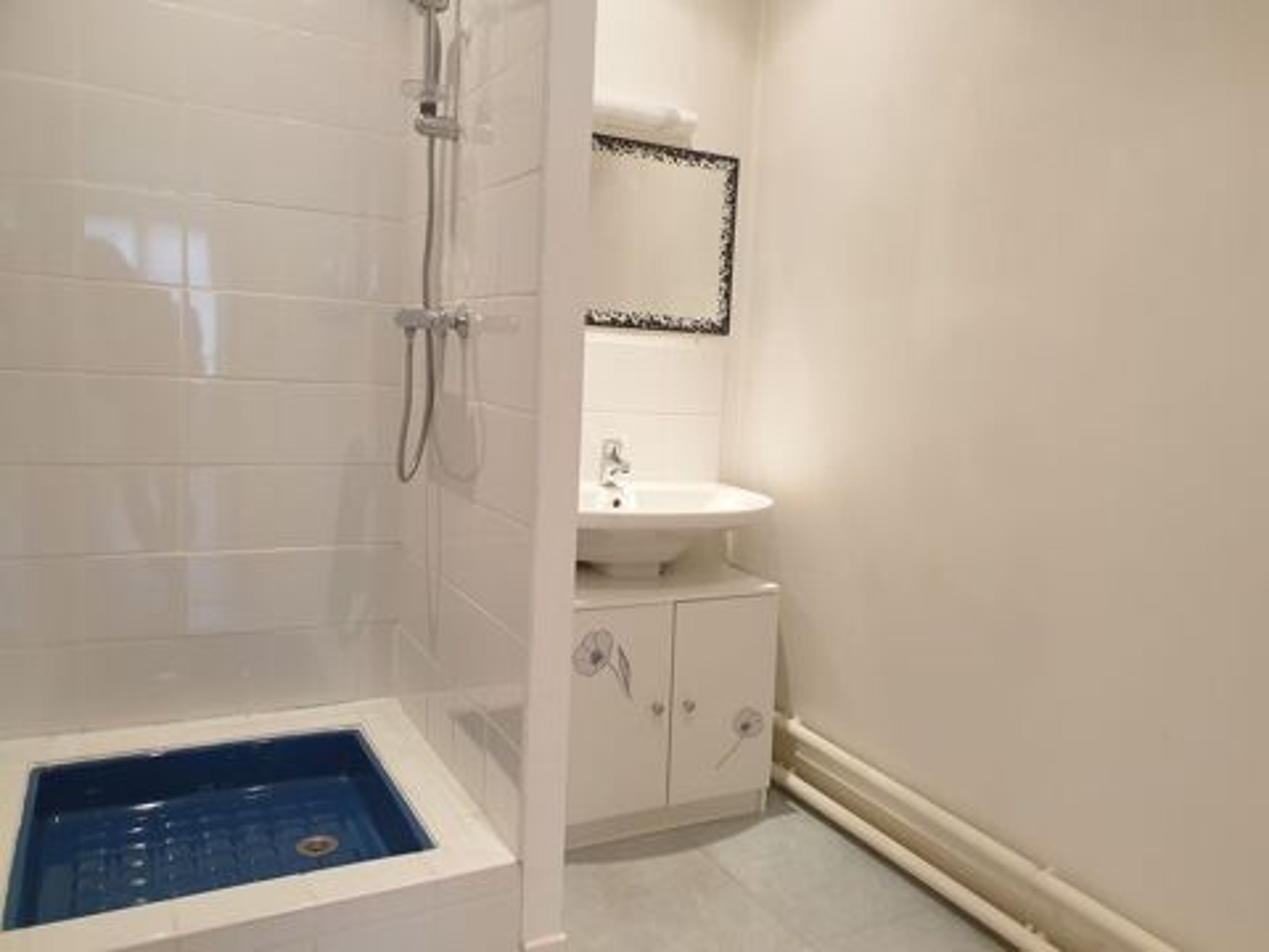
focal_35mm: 26
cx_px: 634
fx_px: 953
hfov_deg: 67.3
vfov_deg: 53.1
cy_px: 476
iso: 250
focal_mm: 4.3
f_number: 2.4
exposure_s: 1/50
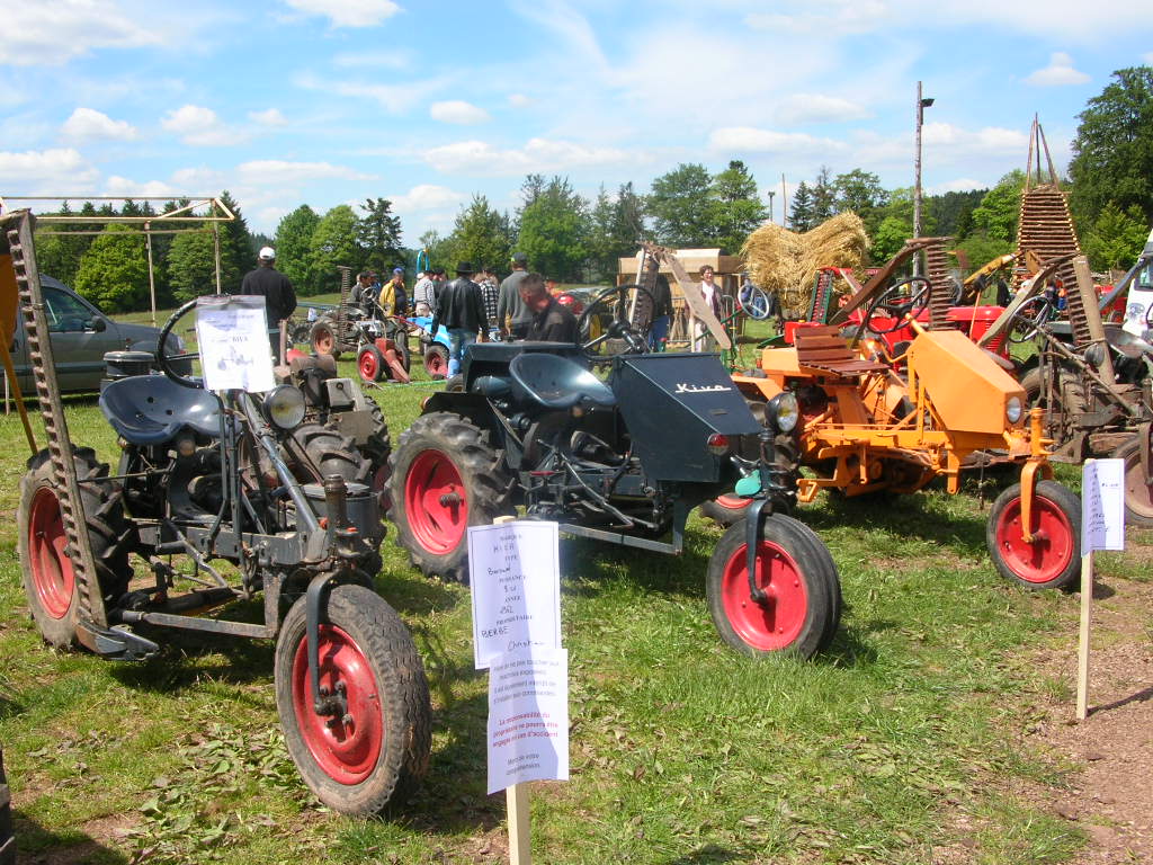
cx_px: 576
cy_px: 432
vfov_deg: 40.7
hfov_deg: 52.6
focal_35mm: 35
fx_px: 1166
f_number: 5.6
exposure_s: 1/220
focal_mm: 5.8
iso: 50
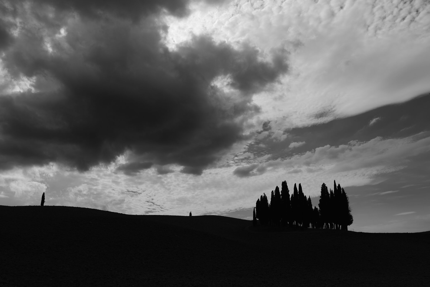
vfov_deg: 47.9
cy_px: 144
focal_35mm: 27
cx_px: 215
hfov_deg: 67.4
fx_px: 322
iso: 160
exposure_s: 1/1900
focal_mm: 18
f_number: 5.6
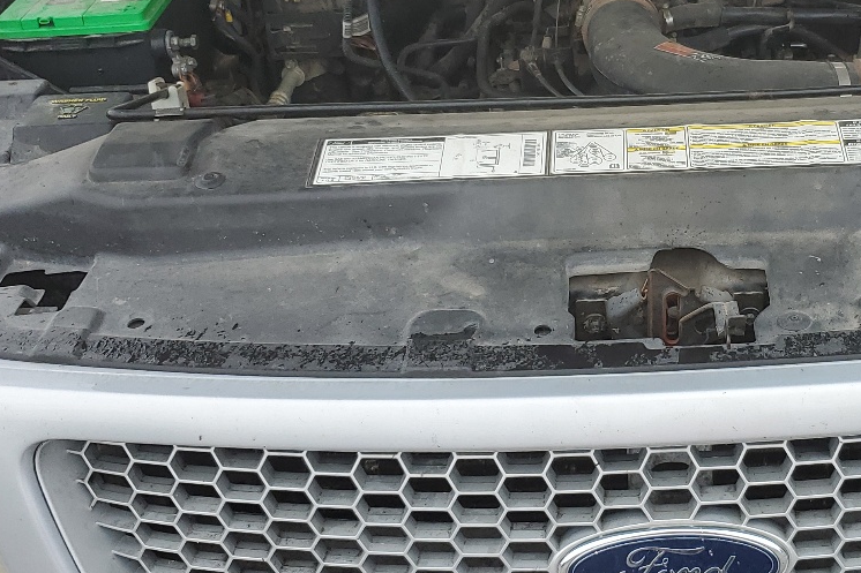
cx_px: 690
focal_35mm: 58
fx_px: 1387
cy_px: 214
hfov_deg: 33.5
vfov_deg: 23.3
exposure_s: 1/769
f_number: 1.5
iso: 50
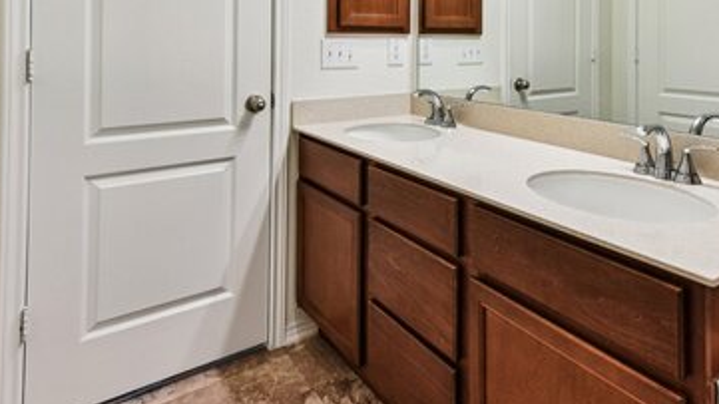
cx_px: 416
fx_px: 496
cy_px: 41
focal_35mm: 26
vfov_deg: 41.0
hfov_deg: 71.4
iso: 400
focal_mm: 14
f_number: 8
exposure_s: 1/30
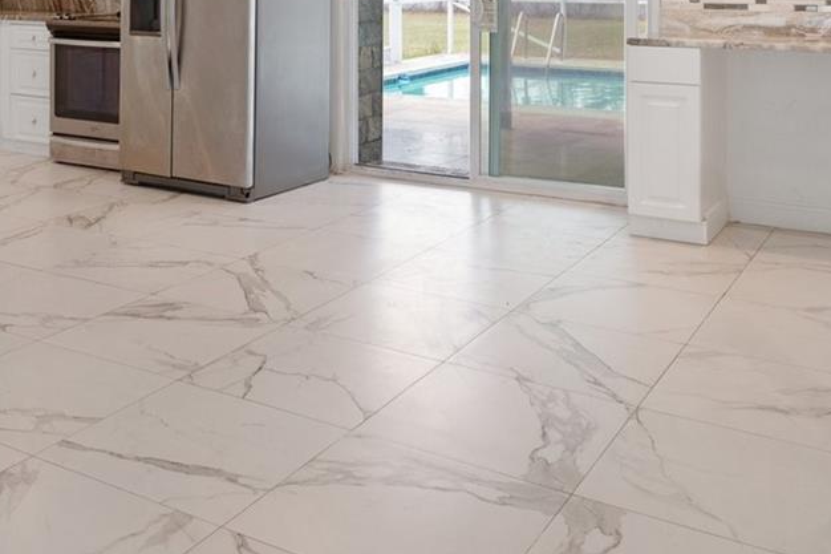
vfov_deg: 27.2
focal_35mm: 46
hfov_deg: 41.9
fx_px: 1061
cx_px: 244
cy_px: -32
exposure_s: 1/3
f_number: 8
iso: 160
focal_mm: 12
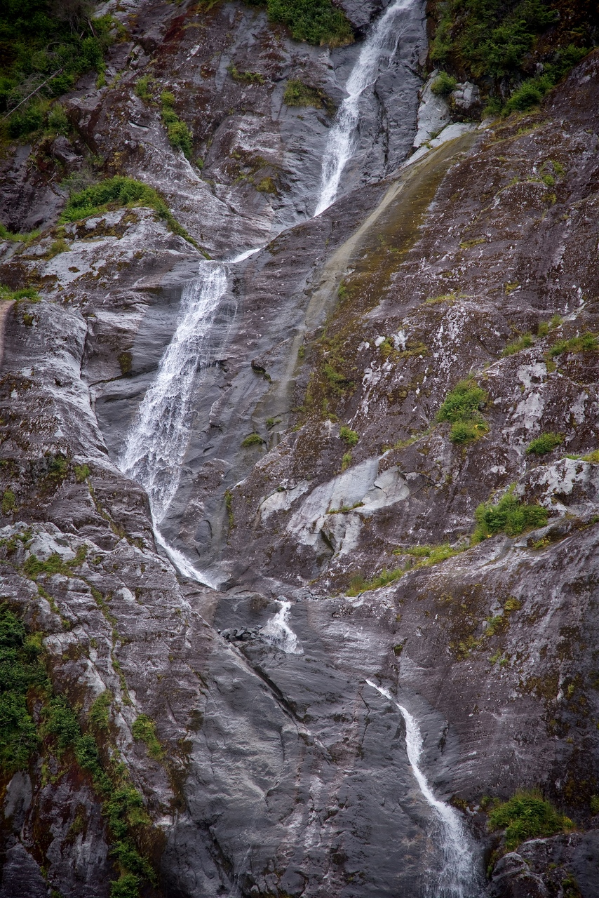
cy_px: 449
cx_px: 300
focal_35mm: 120
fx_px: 2993
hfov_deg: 11.4
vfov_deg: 17.1
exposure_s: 1/250
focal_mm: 120
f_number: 4
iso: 140
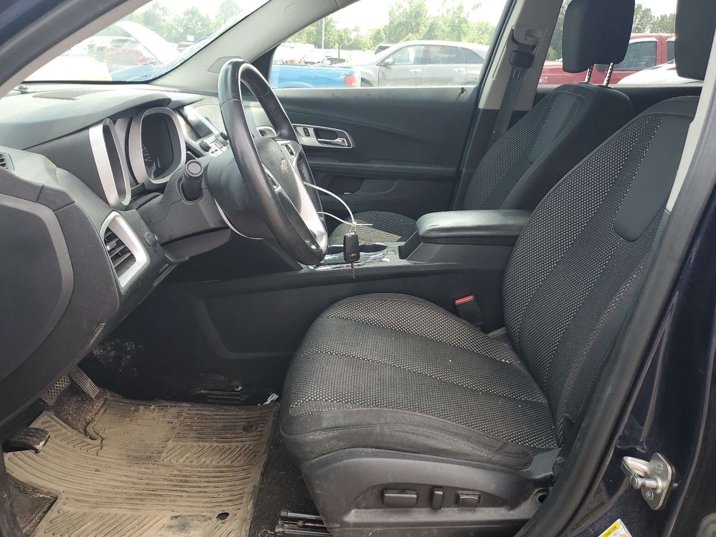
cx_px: 358
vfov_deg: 53.1
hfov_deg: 67.3
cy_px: 268
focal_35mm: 26
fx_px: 538
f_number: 1.5
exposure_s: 1/294
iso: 50
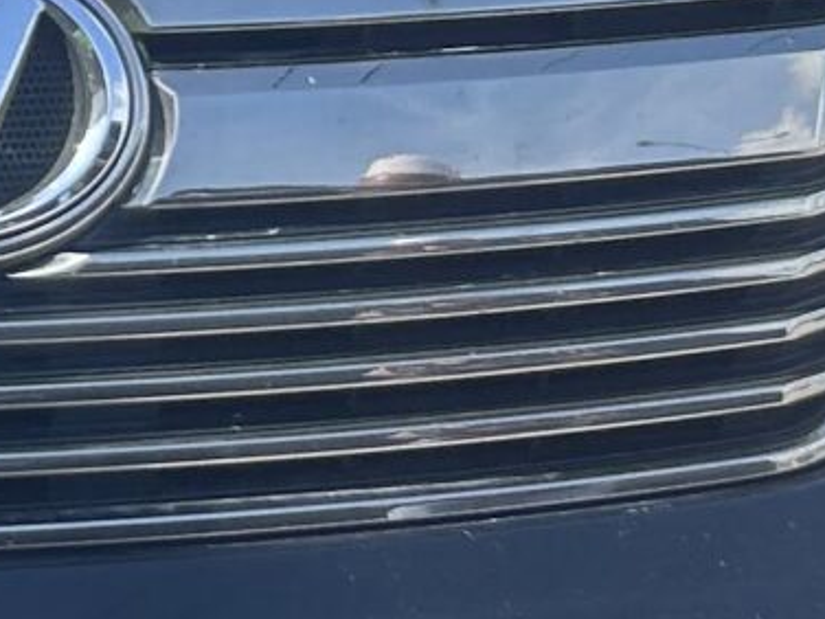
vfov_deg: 8.4
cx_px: -592
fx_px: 4218
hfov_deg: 10.6
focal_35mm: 177
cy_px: 130
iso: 50
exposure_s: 1/1468
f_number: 1.5
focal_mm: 5.7
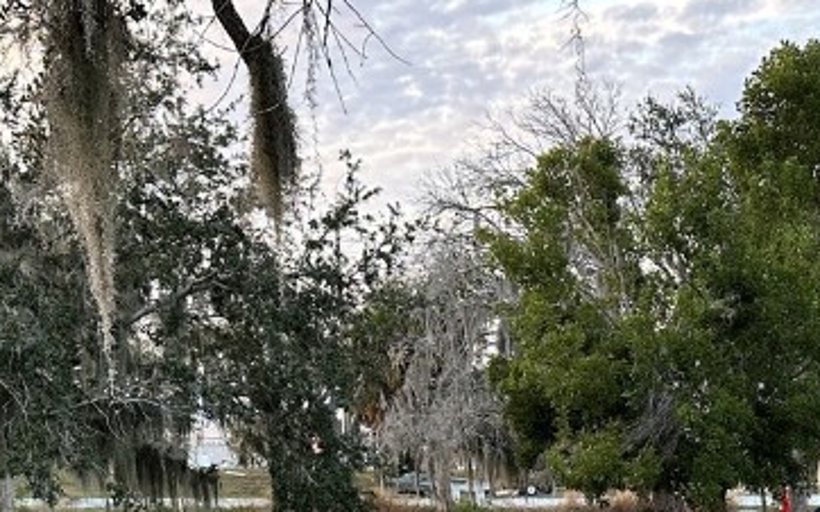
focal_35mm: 72
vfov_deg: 17.0
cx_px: 555
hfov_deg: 28.4
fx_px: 1609
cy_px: 677
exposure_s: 1/121
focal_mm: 6.86
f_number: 1.78
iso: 160
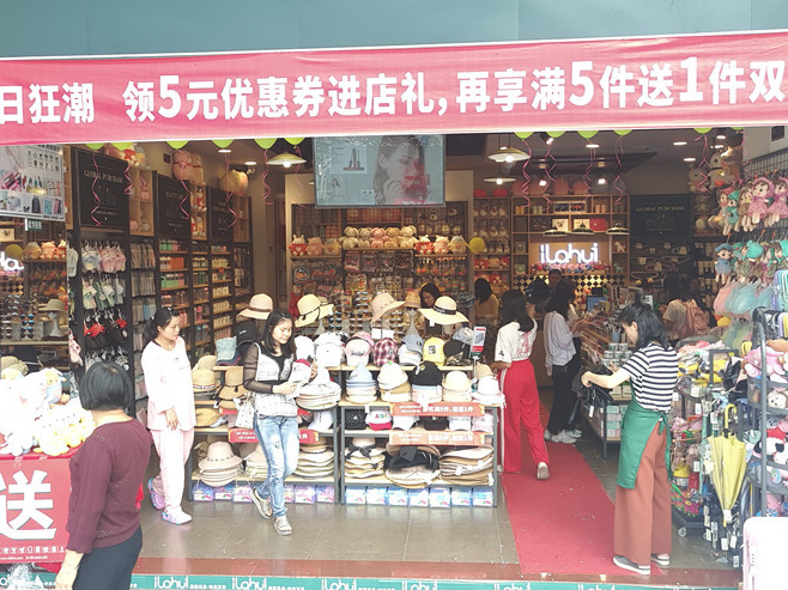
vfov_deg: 42.9
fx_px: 751
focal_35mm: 33
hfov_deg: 55.4
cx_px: 395
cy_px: 293
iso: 64
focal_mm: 3.75
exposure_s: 1/100
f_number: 2
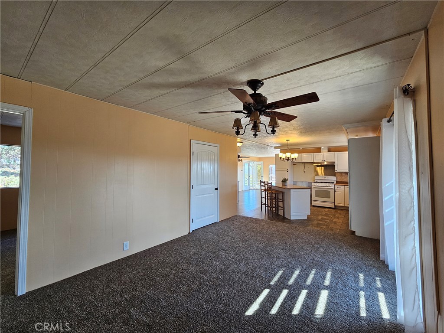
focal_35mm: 13
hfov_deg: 106.2
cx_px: 222
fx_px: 167
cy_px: 166
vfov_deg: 89.9
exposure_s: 1/60
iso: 100
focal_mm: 2.2
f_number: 2.2
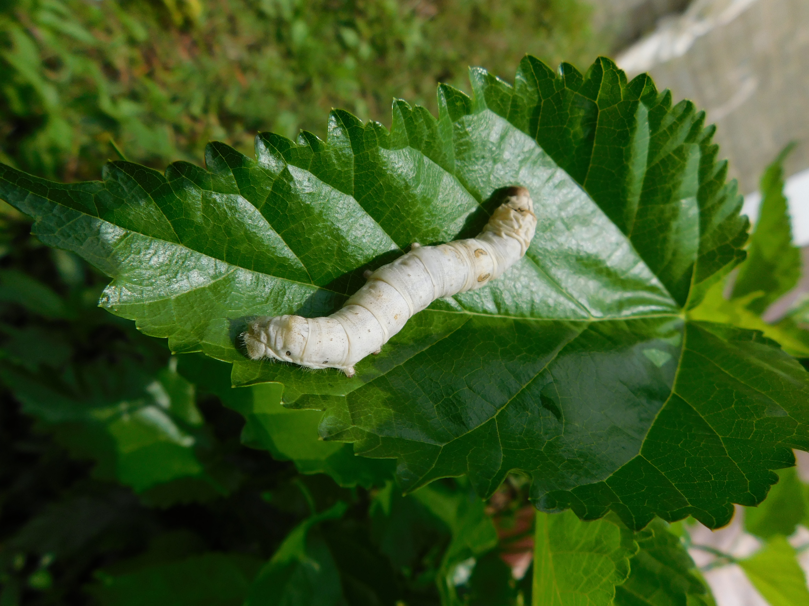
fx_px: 538
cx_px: 404
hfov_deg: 73.9
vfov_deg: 58.9
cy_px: 303
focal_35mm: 23
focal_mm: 4
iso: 125
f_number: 6
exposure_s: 1/500
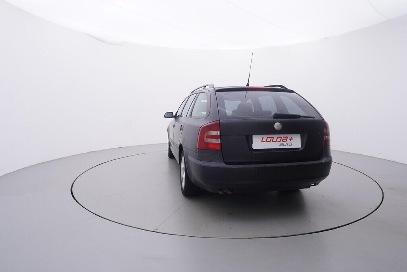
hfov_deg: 77.3
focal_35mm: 22
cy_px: 136
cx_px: 204
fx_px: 255
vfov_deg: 56.2
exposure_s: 1/80
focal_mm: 15
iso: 200
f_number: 5
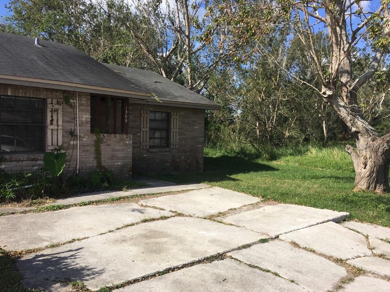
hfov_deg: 61.7
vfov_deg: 48.2
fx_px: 327
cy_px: 146
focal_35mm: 29
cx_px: 195
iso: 25
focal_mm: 4.15
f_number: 2.2
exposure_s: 1/1508
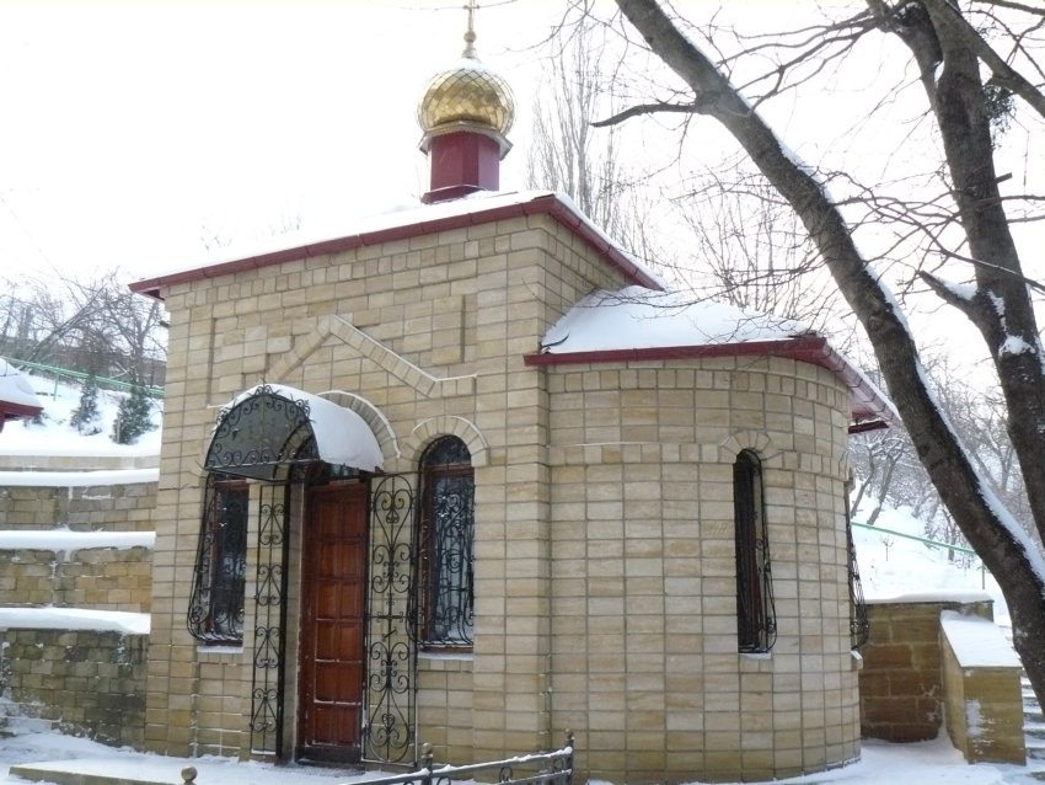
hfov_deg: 51.3
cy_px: 392
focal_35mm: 36
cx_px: 522
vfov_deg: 39.7
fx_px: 1087
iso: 400
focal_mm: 6
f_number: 4.5
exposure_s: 1/250
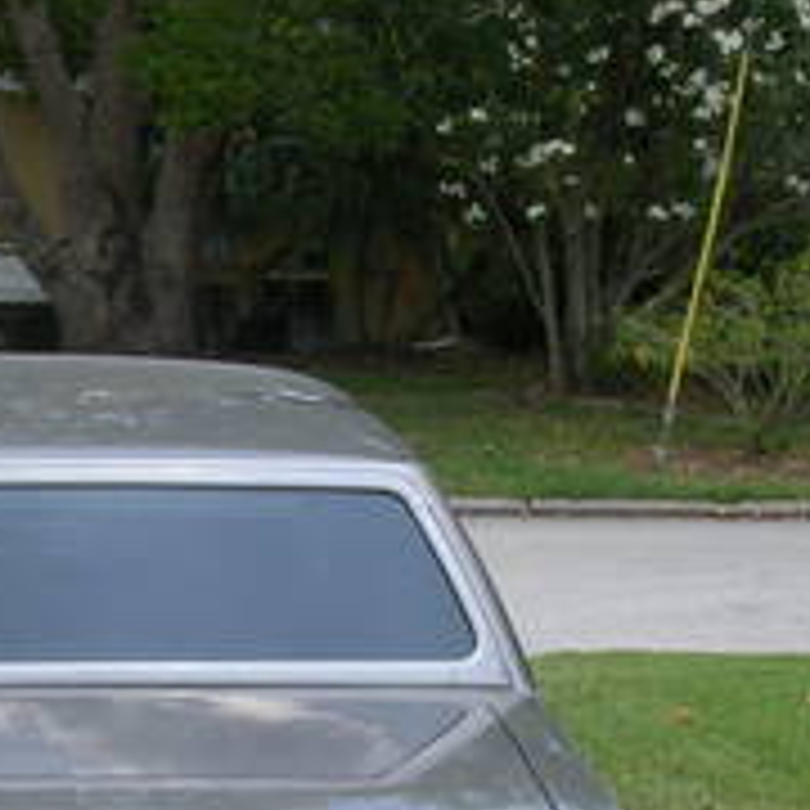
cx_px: 166
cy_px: 598
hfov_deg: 15.5
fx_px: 2965
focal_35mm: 112
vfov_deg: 15.5
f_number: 5.6
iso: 50
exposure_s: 1/145
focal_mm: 5.8
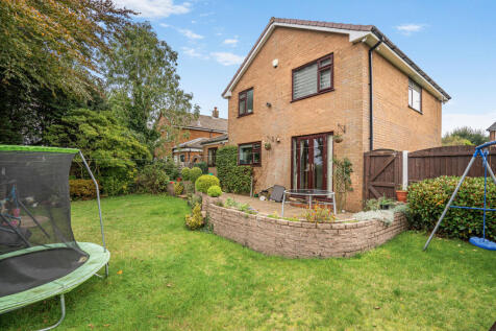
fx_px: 220
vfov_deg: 73.7
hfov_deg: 96.8
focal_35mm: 16
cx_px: 248
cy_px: 166
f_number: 7.1
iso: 200
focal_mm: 16
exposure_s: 1/200
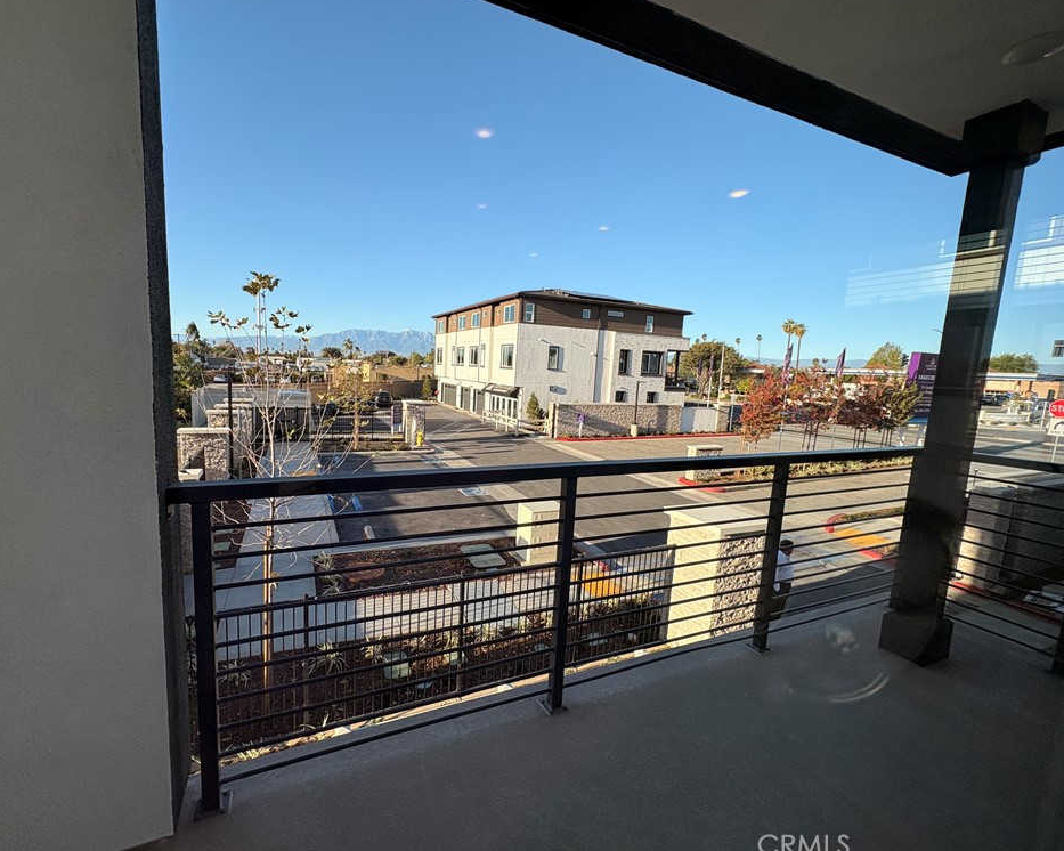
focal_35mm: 15
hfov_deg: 96.6
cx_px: 489
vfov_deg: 84.0
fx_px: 472
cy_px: 423
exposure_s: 1/1048
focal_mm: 2.22
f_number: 2.2
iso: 50
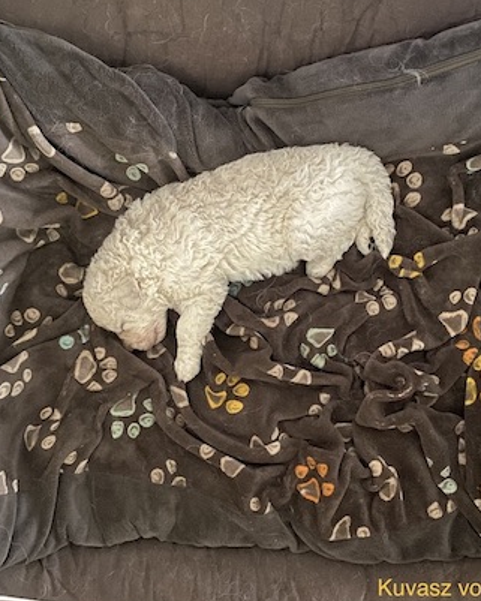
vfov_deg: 47.9
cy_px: 285
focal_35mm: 38
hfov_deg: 39.2
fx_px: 676
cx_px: 240
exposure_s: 1/8
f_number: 1.8
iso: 640
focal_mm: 4.25
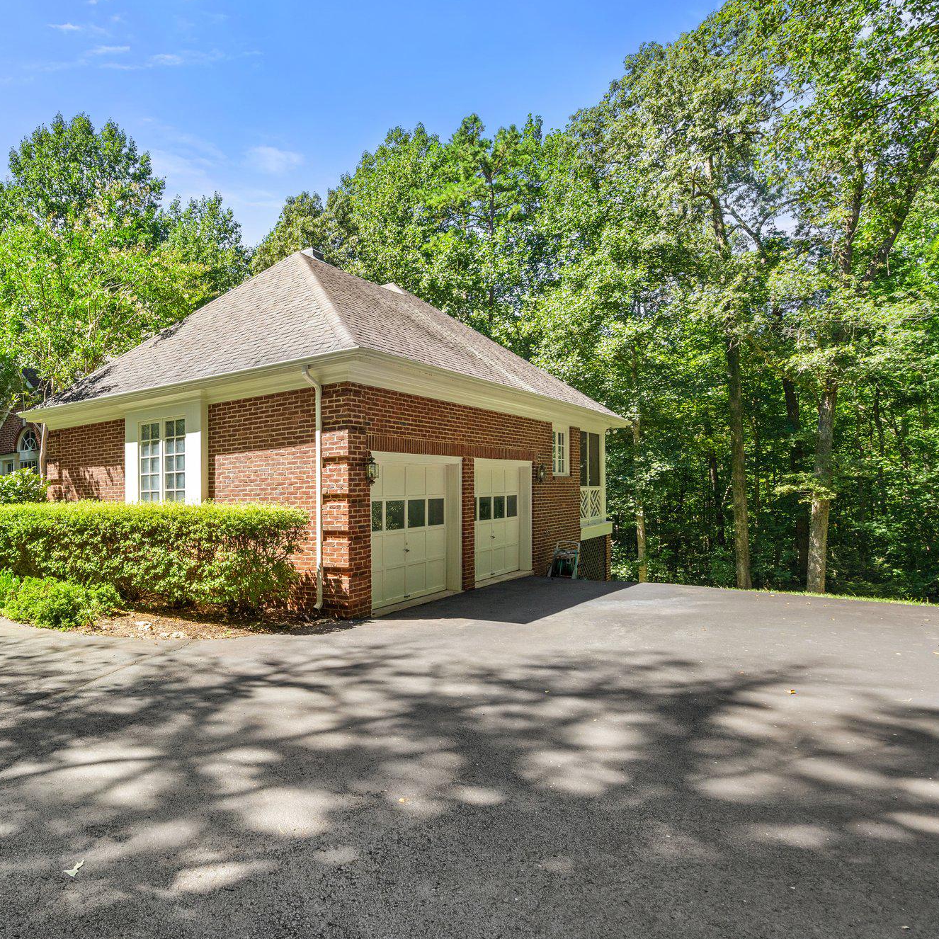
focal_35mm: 21
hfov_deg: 68.3
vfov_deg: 72.1
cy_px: 468
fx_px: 644
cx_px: 256
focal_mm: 16
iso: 400
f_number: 10
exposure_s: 1/250
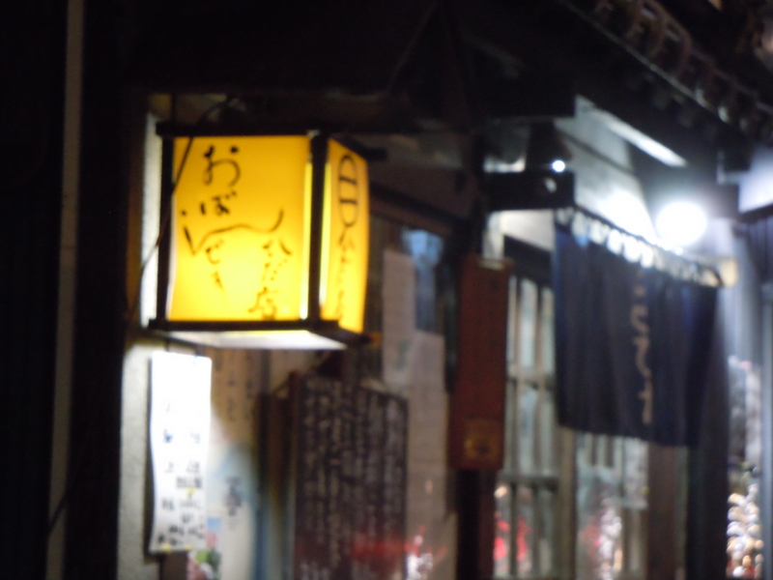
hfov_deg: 17.0
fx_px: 2590
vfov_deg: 12.8
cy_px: 290
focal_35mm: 116
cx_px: 386
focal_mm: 20.9
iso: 800
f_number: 4.6
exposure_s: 1/8
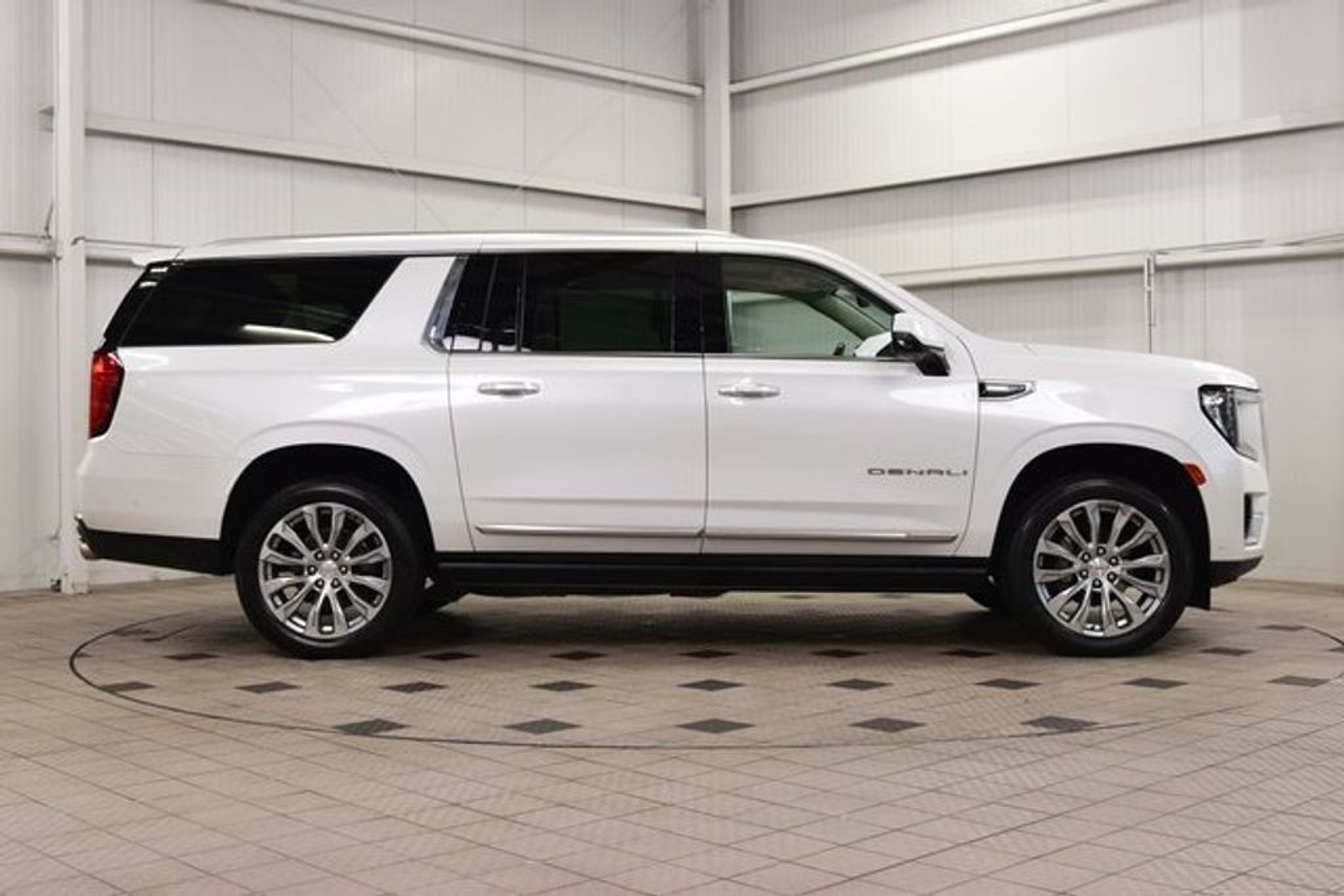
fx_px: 1624
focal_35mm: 44
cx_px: 672
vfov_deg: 30.9
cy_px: 448
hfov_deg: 45.0
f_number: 8
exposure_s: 1/60
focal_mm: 29
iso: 900
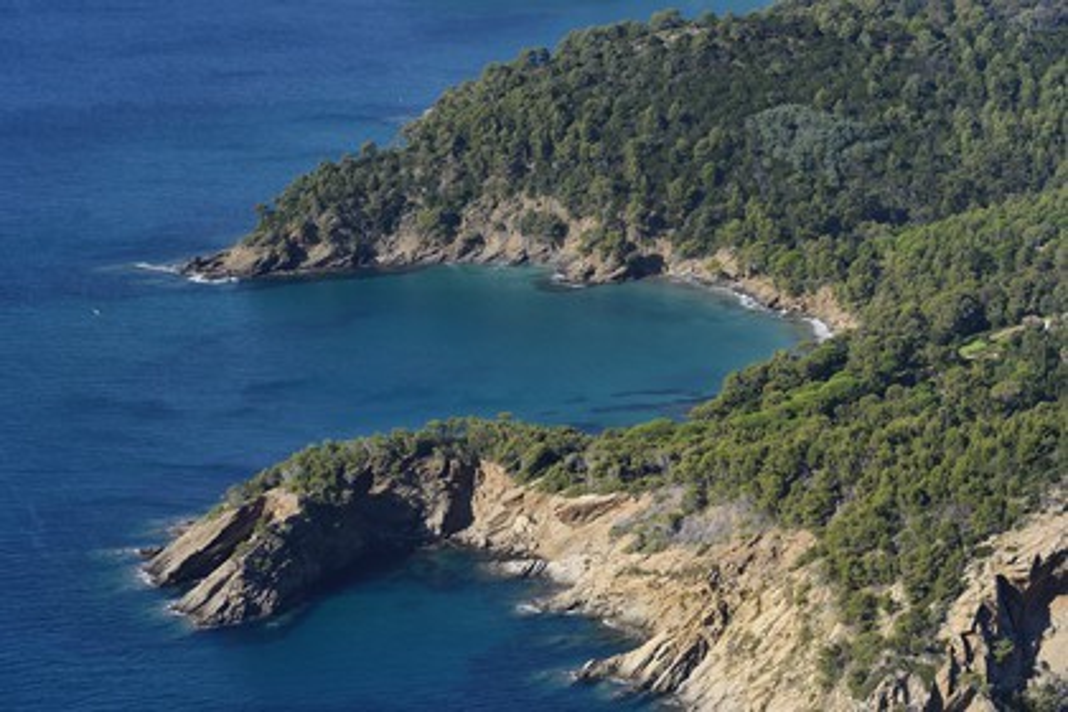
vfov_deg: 10.2
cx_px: 534
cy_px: 356
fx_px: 4005
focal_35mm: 135
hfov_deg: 15.2
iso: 800
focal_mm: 135
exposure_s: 1/1600
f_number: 10
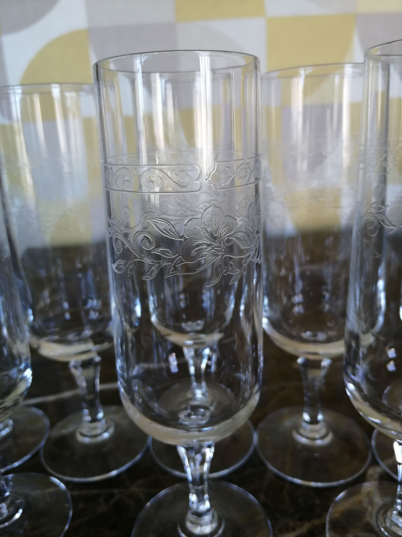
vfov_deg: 65.3
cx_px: 201
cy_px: 268
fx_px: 418
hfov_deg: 51.4
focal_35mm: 27
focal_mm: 3.95
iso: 100
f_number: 1.8
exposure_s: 1/60
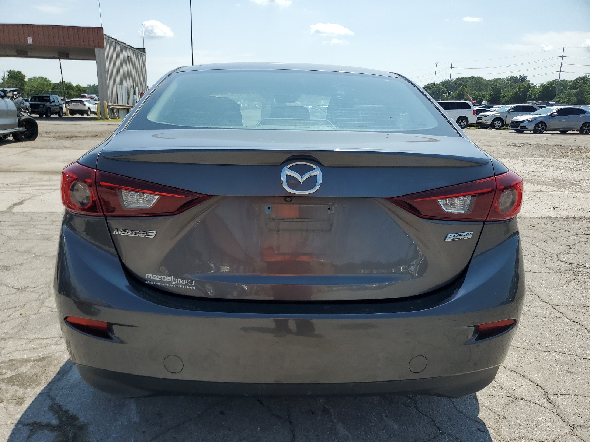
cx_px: 295
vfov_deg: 53.1
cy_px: 221
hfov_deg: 67.3
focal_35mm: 26
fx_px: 443
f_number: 1.5
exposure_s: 1/3333
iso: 50
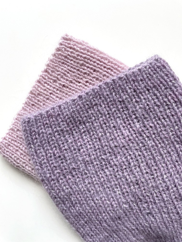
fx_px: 182
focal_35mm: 26
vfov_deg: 67.3
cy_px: 121
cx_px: 91
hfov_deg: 53.1
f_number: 1.6
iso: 64
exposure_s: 1/121
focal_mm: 4.2
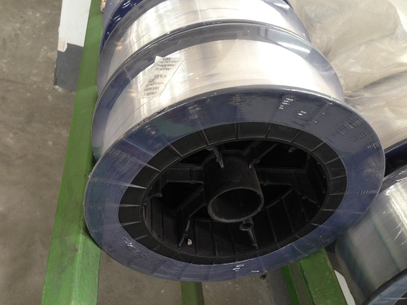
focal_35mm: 34
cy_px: 156
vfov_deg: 41.8
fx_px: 400
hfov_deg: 53.9
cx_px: 206
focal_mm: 4.13
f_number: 2.4
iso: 64
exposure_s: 1/20
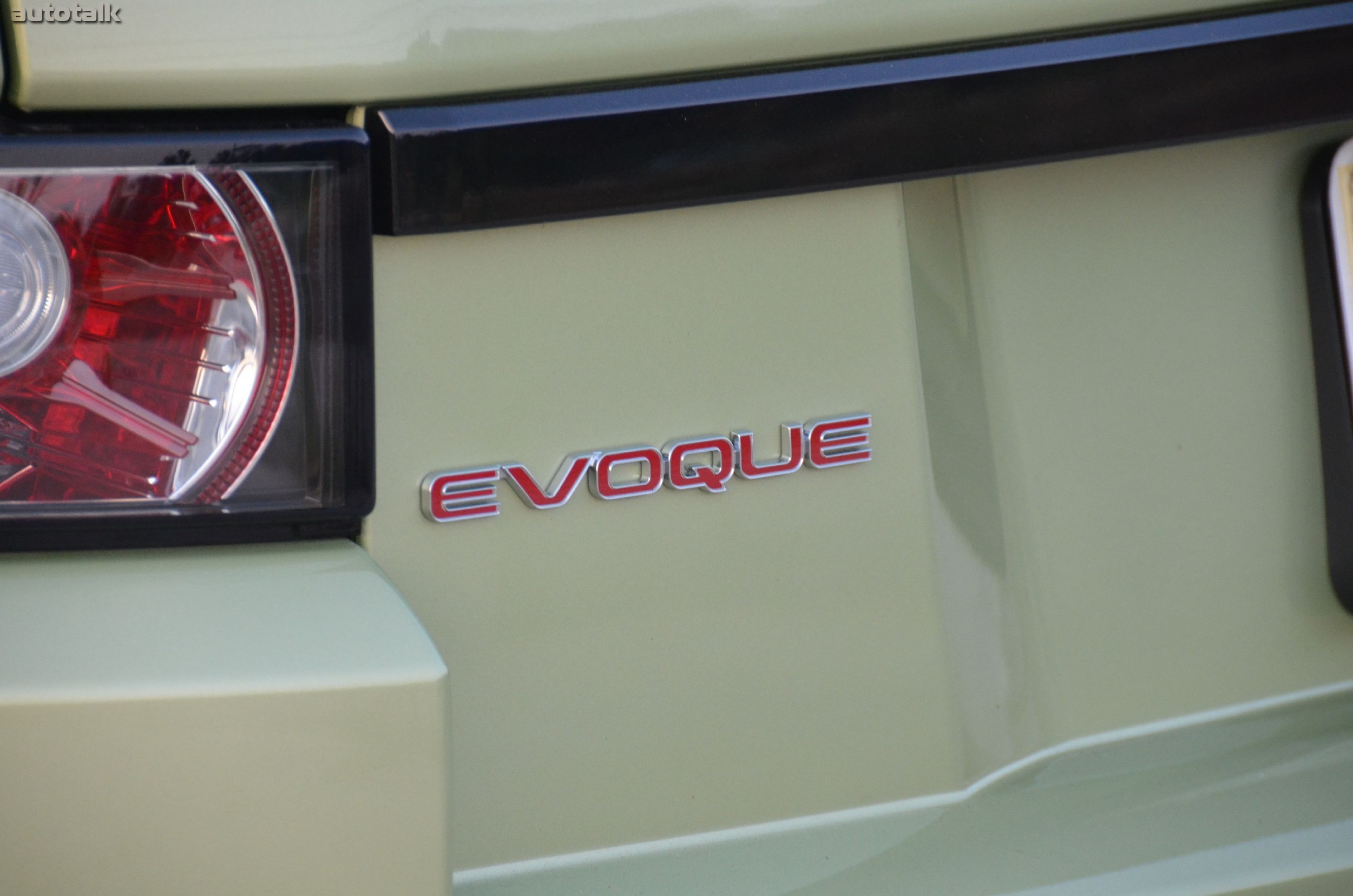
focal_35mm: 300
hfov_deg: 6.9
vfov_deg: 4.6
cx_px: 676
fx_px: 11252
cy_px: 448
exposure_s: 1/250
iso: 1600
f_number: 5.6
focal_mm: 200
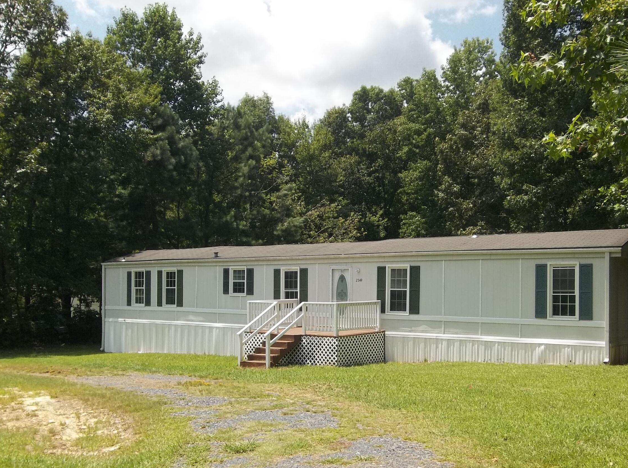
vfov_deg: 39.3
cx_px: 353
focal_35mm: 36
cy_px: 292
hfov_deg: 51.3
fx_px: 652
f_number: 8.9
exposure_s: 1/125
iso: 80
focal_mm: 4.9
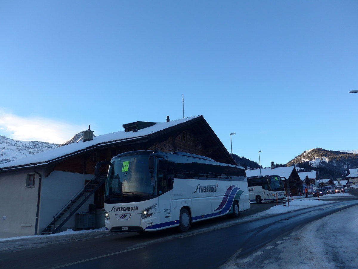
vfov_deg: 48.2
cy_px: 134
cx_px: 179
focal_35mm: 29
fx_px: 300
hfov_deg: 61.7
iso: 80
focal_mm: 6
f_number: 2.8
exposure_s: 1/500
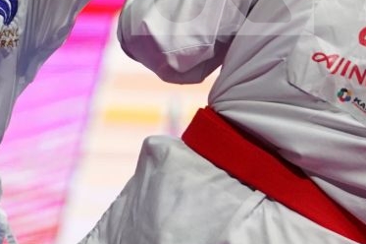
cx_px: -110
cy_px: -54
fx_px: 8634
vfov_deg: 1.6
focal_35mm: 850
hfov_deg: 2.4
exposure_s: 1/1000
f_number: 2.8
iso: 2000
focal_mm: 176
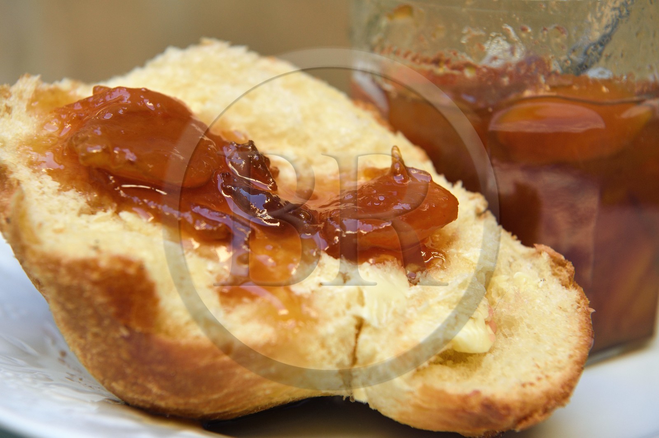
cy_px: 219
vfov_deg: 19.4
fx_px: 1280
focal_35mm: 70
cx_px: 330
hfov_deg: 28.9
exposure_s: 1/200
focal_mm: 70
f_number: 7.1
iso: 800
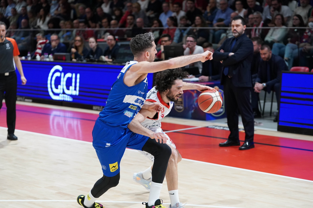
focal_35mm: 105
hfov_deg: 19.5
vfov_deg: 13.0
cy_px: 104
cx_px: 156
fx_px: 913
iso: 3200
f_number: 3.5
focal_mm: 105
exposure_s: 1/1250
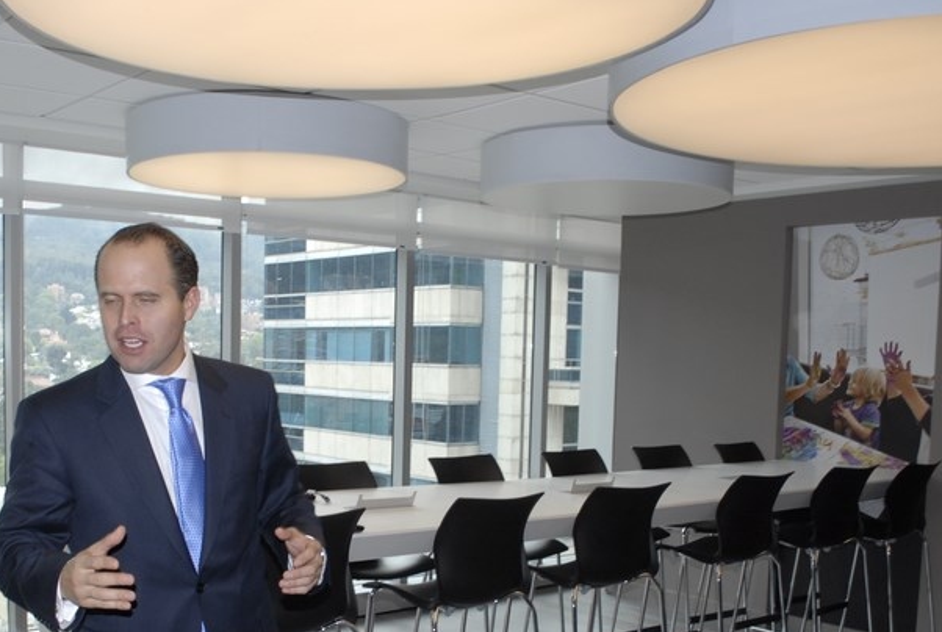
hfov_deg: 49.1
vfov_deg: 33.9
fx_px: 1023
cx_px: 372
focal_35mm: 39
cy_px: 451
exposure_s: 1/100
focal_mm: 18
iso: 400
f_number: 5.6
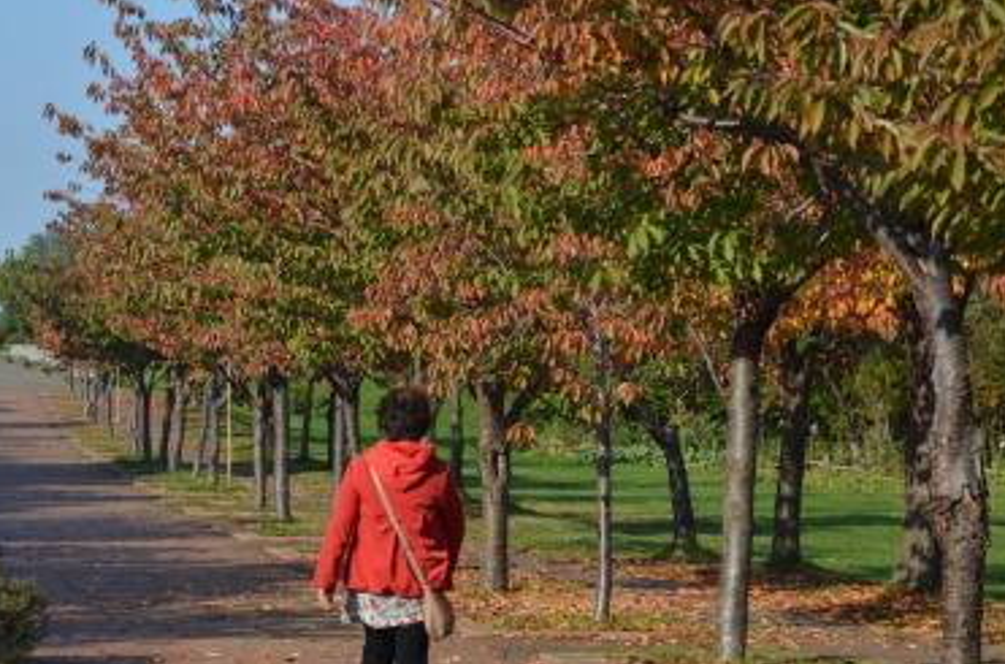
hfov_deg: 15.1
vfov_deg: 10.0
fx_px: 3785
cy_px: 402
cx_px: 450
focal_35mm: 136
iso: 200
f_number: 7.1
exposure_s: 1/800
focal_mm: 70
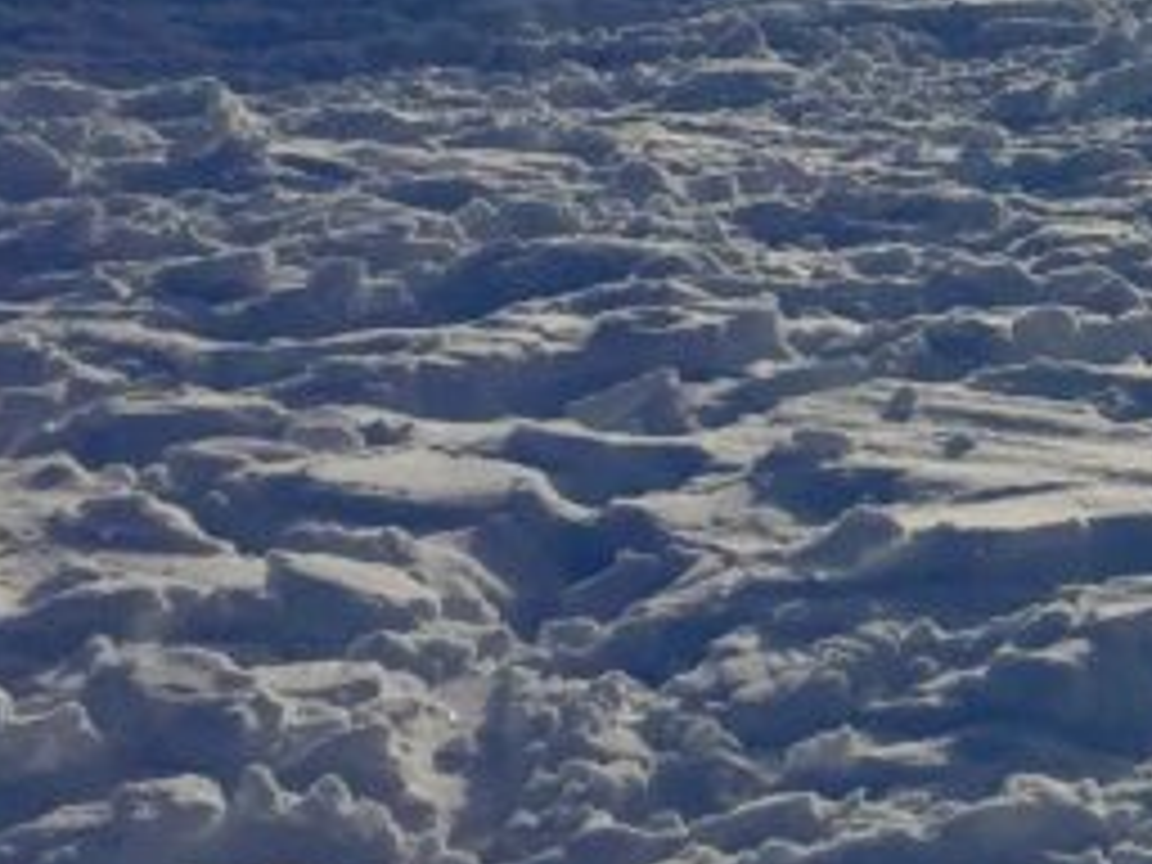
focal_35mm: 116
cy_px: -518
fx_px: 3860
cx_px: 1854
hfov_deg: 15.3
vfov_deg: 12.1
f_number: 2.2
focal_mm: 4.15
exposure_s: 1/9901
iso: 32
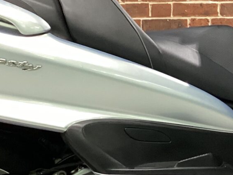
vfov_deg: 13.9
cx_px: 198
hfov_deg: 18.3
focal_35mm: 106
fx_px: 713
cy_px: 68
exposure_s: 1/40
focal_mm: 3.3
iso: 400
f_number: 2.4
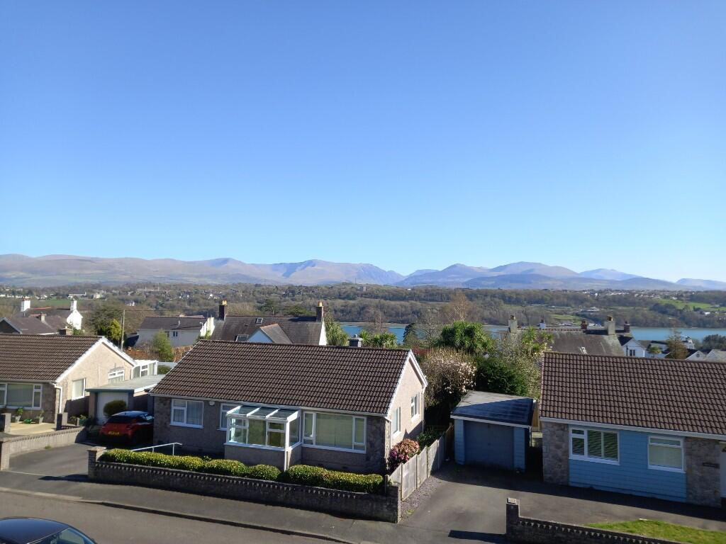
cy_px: 272
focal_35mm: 25
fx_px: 524
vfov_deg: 54.9
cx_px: 363
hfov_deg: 69.4
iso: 25
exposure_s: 1/472
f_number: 2
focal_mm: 4.6
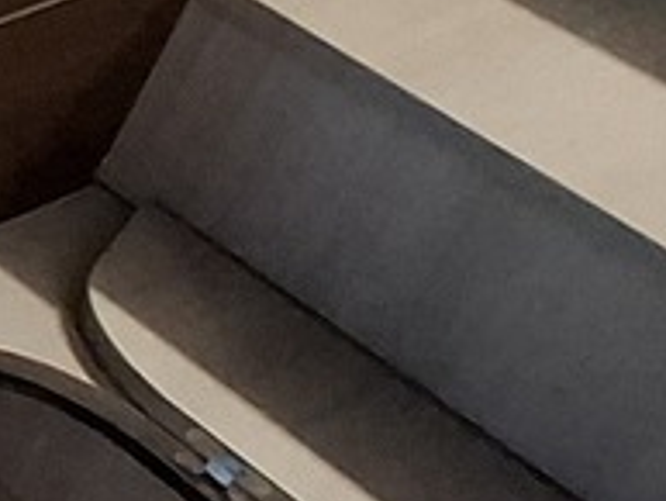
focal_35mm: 97
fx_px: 1867
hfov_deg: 9.7
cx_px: -1646
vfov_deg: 12.0
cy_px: -736
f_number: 2.2
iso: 200
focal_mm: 1.74
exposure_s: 1/25
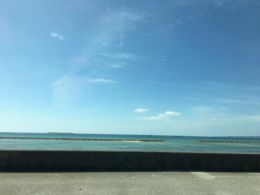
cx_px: 130
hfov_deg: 61.7
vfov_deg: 48.2
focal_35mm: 29
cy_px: 98
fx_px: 218
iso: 25
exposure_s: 1/1789
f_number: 2.2
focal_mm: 4.15
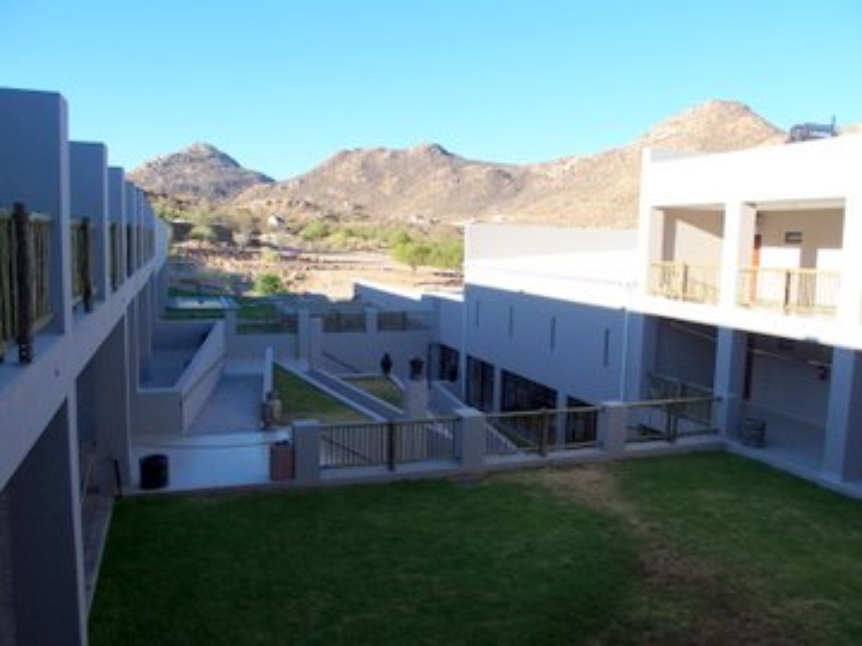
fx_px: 697
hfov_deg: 63.4
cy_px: 323
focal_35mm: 28
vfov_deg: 49.7
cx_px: 431
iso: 100
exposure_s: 1/500
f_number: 3.5
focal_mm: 6
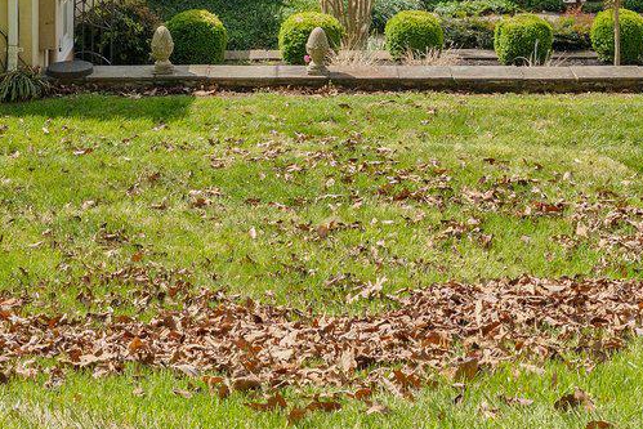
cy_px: -343
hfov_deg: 25.2
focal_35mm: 80
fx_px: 1437
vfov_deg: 14.8
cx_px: 309
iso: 640
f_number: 8
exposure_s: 1/1600
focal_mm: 19.6
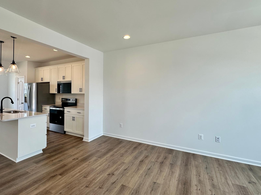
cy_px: 91
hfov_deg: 86.6
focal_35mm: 18
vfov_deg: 71.5
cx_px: 104
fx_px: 136
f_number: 2.2
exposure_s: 1/120
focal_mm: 2.22
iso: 64
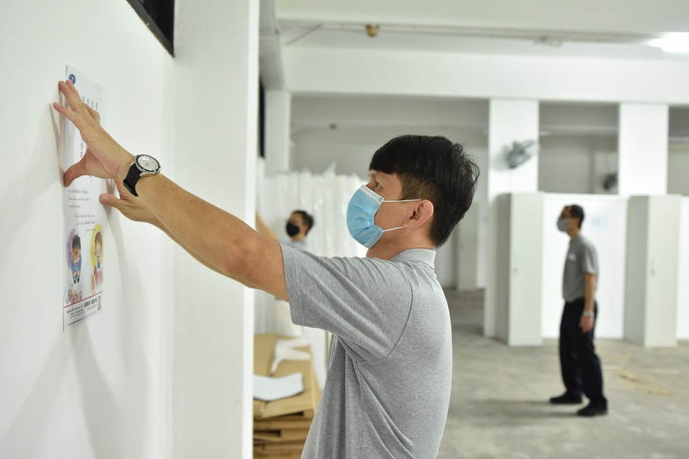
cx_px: 344
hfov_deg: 53.8
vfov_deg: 37.3
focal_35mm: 36
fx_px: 680
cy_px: 225
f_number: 1.8
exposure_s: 1/80
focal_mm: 23
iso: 800
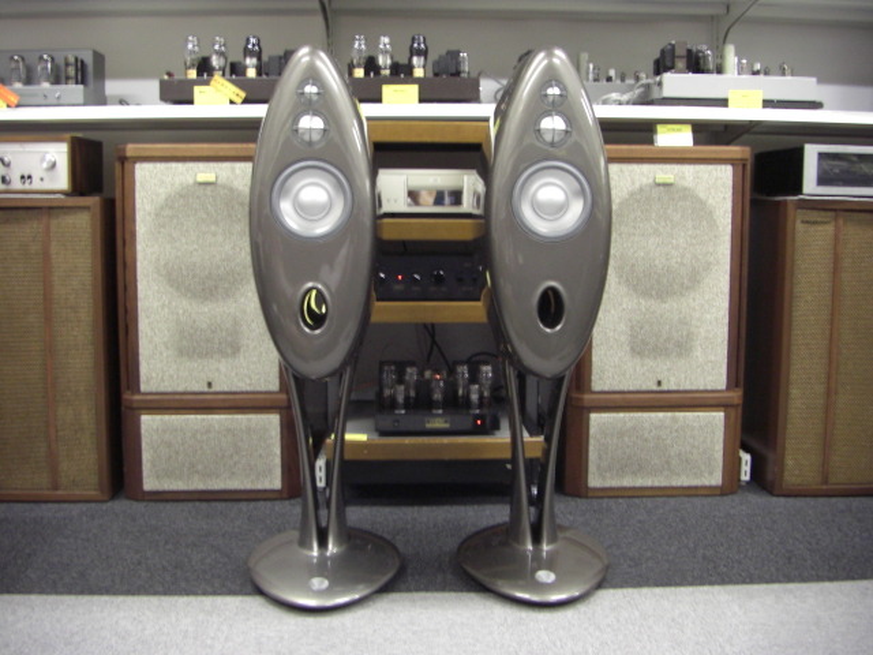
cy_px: 328
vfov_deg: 37.7
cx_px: 436
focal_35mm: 38
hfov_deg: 49.0
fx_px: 958
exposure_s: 1/6
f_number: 3.4
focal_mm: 6.3
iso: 200
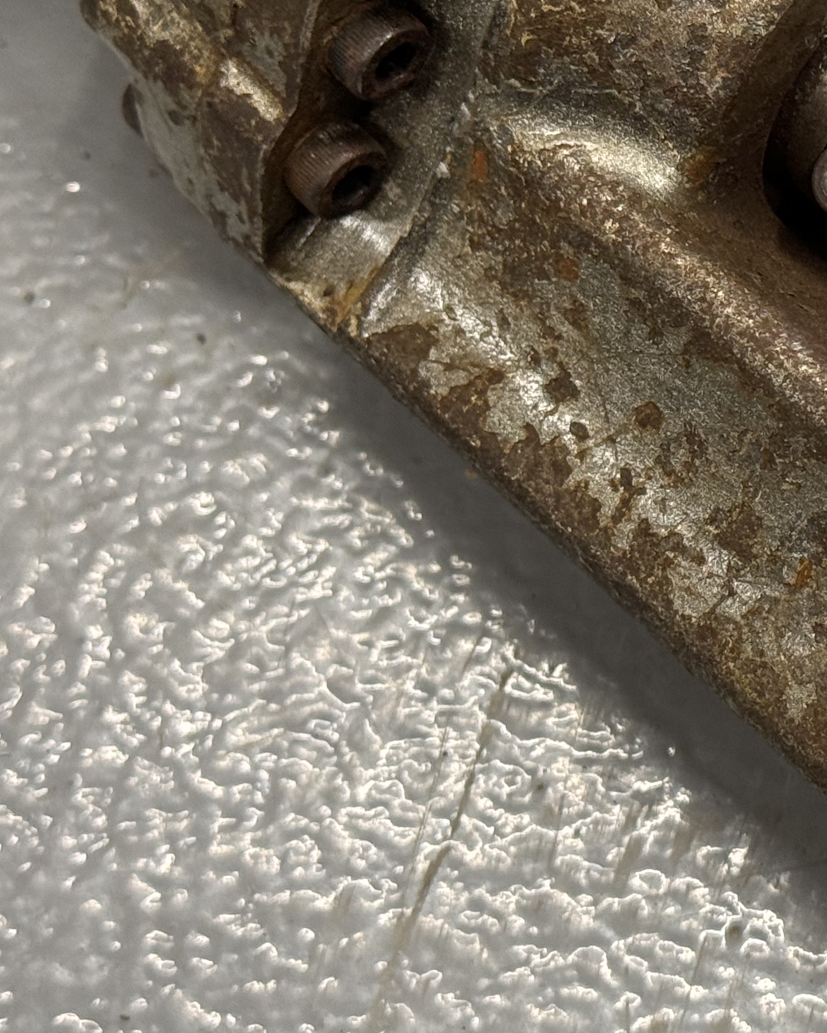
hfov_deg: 14.1
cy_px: 285
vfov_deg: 18.0
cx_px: 1000
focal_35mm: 106
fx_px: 3243
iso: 160
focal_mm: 6.86
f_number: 1.78
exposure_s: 1/100
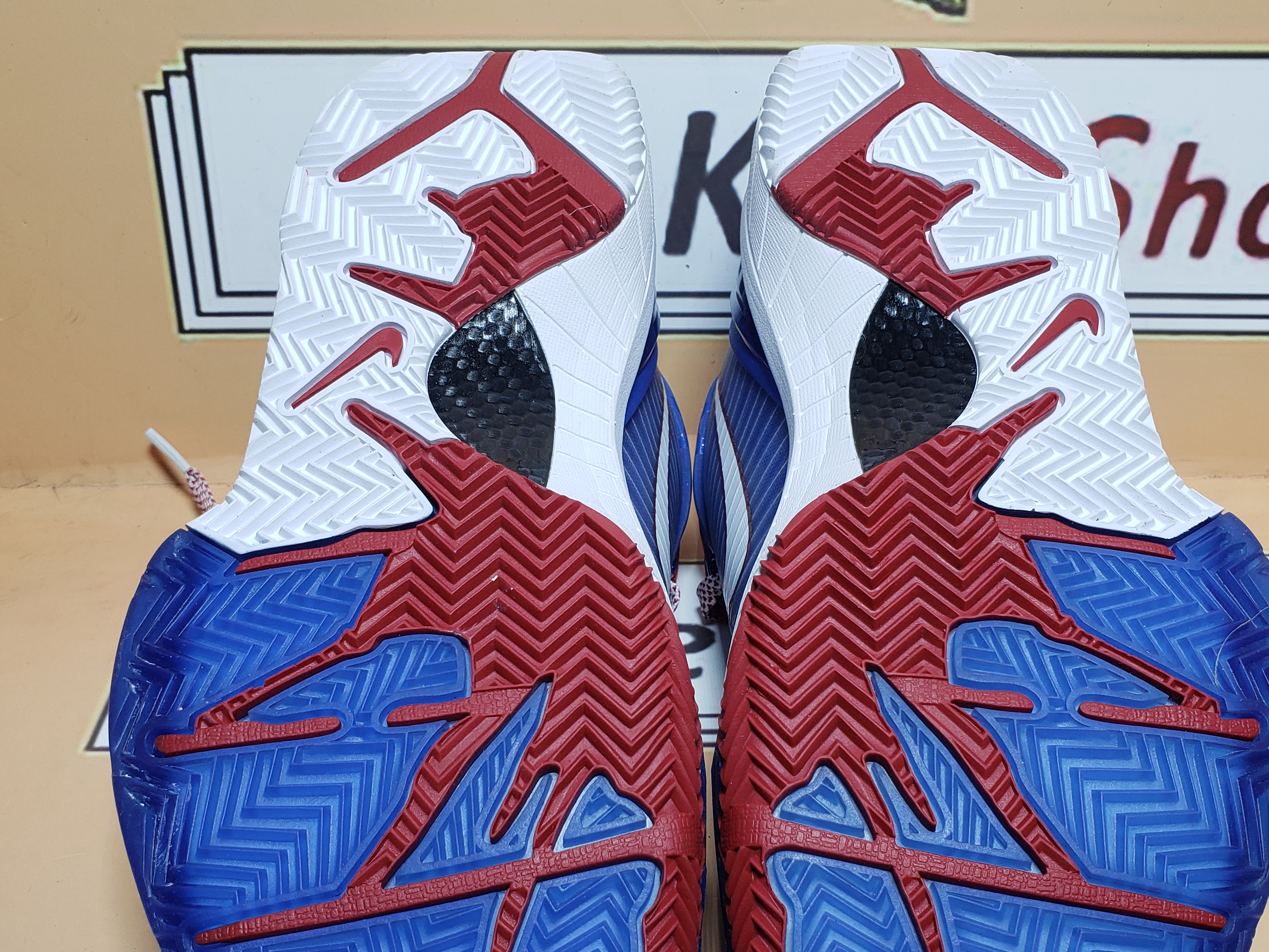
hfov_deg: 51.3
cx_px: 673
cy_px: 625
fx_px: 1320
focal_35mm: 36
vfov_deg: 39.3
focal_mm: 4.3
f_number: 2.4
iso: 50
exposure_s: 1/251
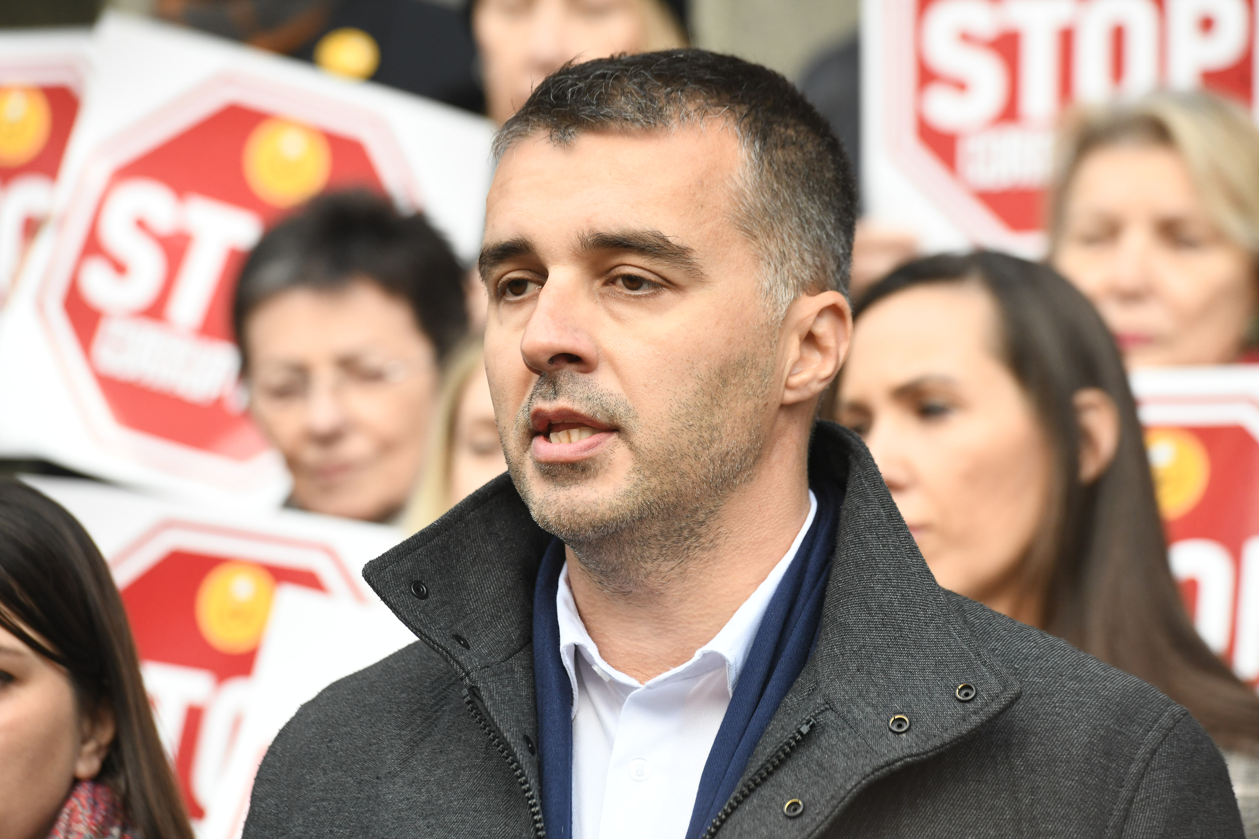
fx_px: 6994
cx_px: 630
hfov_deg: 10.3
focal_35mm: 200
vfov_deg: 6.9
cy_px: 420
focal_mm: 200
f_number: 5.6
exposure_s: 1/1000
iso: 1600
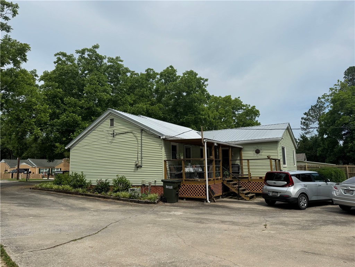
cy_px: 134
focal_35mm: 24
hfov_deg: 71.6
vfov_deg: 56.8
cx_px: 178
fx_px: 246
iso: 80
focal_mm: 6.76
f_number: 1.78
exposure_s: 1/7092
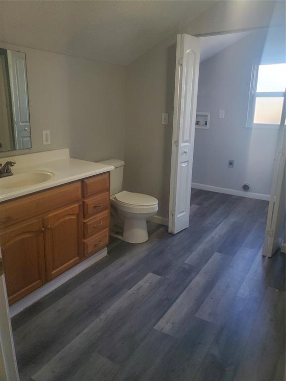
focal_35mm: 26
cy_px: 190
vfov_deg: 67.3
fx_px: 286
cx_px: 143
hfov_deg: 53.1
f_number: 2.4
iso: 250
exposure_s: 1/120
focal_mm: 4.3
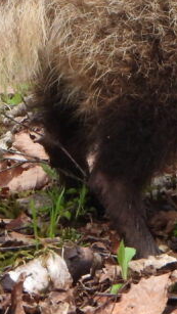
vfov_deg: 0.5
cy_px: 12
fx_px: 33296
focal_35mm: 3996
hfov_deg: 0.3
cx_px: 404
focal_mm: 198
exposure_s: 1/160
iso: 400
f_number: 5.6
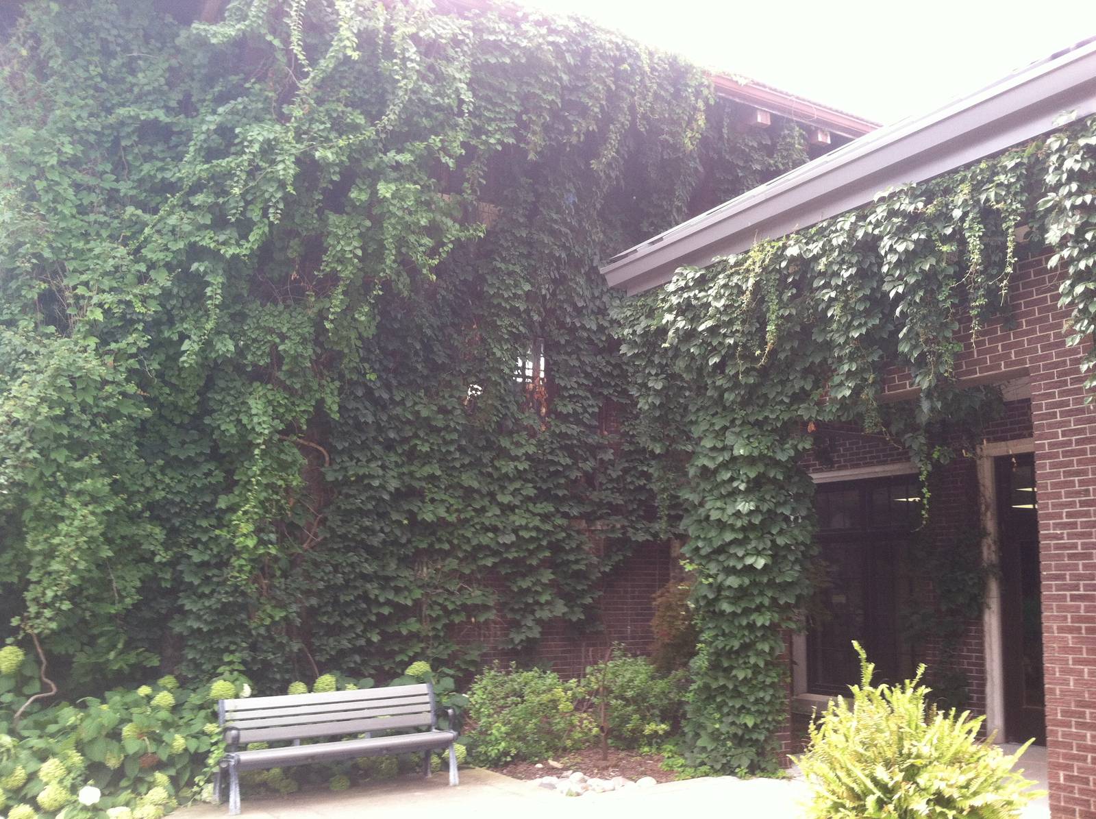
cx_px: 548
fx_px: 1106
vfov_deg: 40.6
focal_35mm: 35
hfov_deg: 52.7
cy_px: 410
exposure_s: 1/120
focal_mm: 3.85
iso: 100
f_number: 2.8
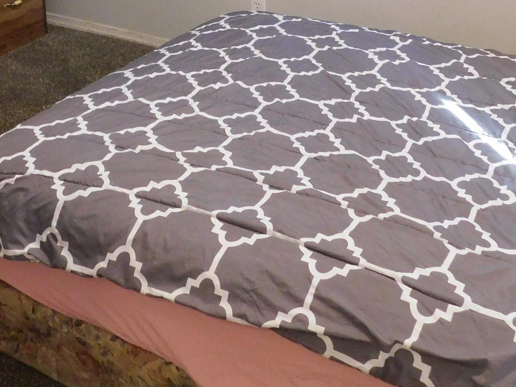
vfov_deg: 22.0
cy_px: -91
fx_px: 909
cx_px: 198
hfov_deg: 31.6
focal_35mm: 61
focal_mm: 4.1
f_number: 3
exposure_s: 1/25
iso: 400
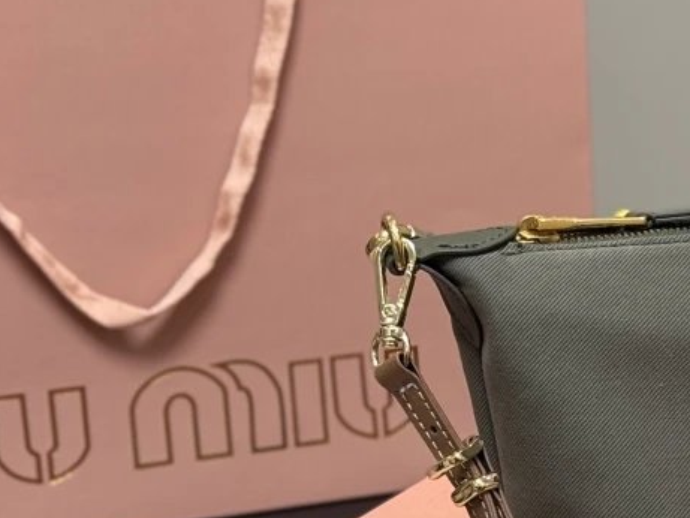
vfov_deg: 9.9
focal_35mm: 150
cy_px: 334
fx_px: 2991
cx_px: 906
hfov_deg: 12.7
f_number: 1.78
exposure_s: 1/62
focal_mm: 6.76
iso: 100
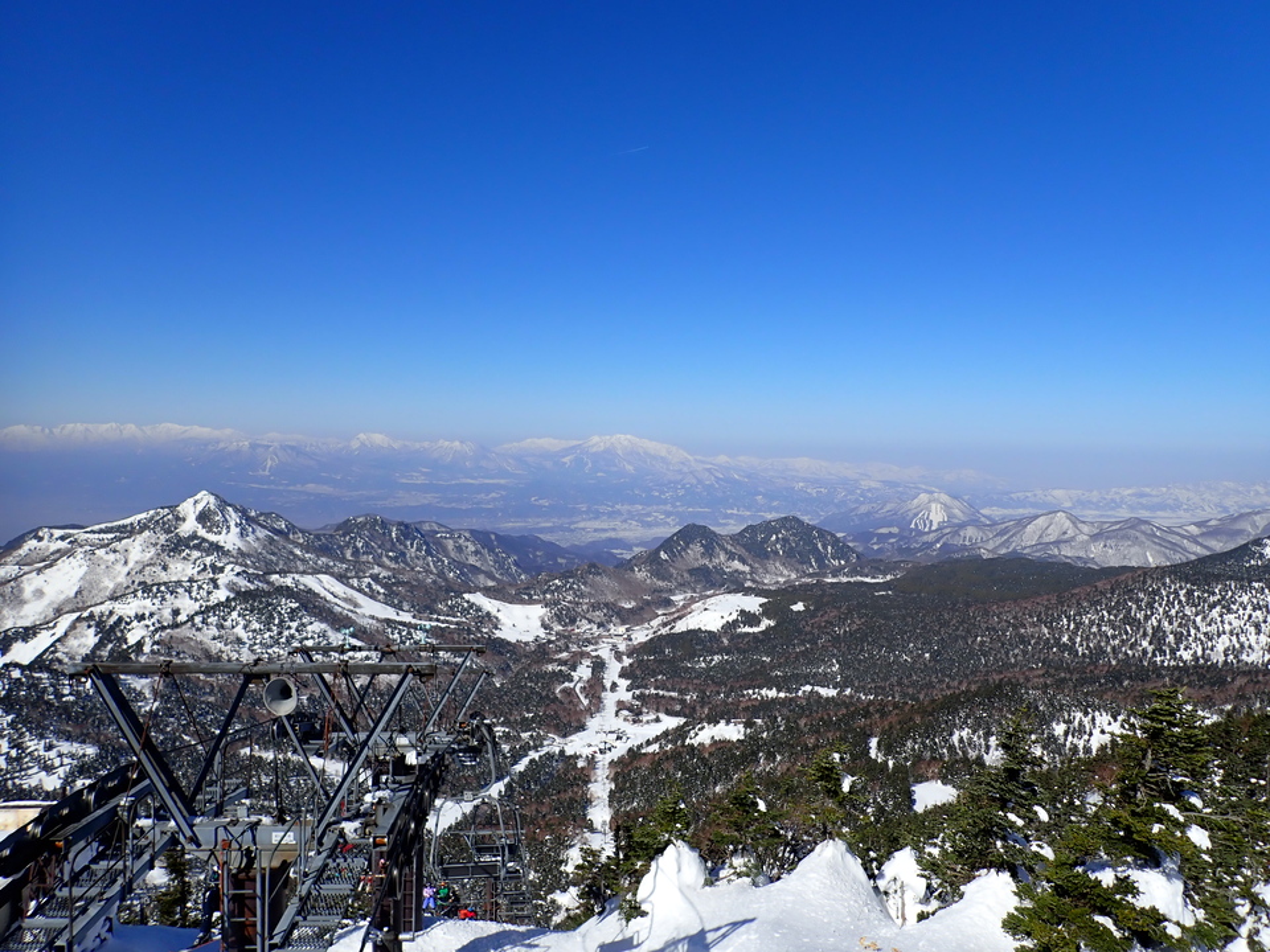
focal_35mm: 25
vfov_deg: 54.9
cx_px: 635
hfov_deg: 69.4
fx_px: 917
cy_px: 476
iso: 100
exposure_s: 1/400
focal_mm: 4.5
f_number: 8
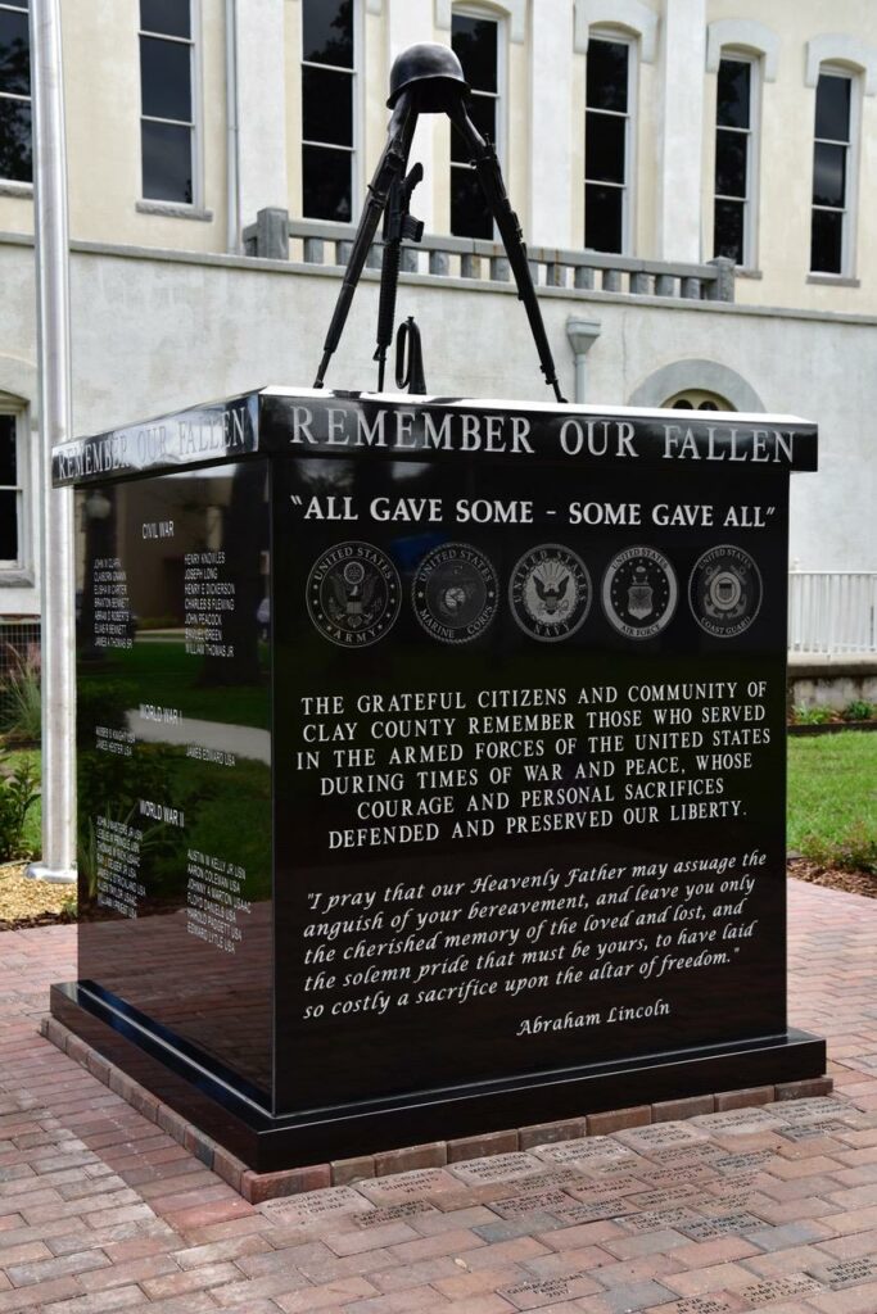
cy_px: 657
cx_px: 438
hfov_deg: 28.1
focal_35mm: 48
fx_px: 1753
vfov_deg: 41.1
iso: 200
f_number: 7.1
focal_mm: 48
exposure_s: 1/200
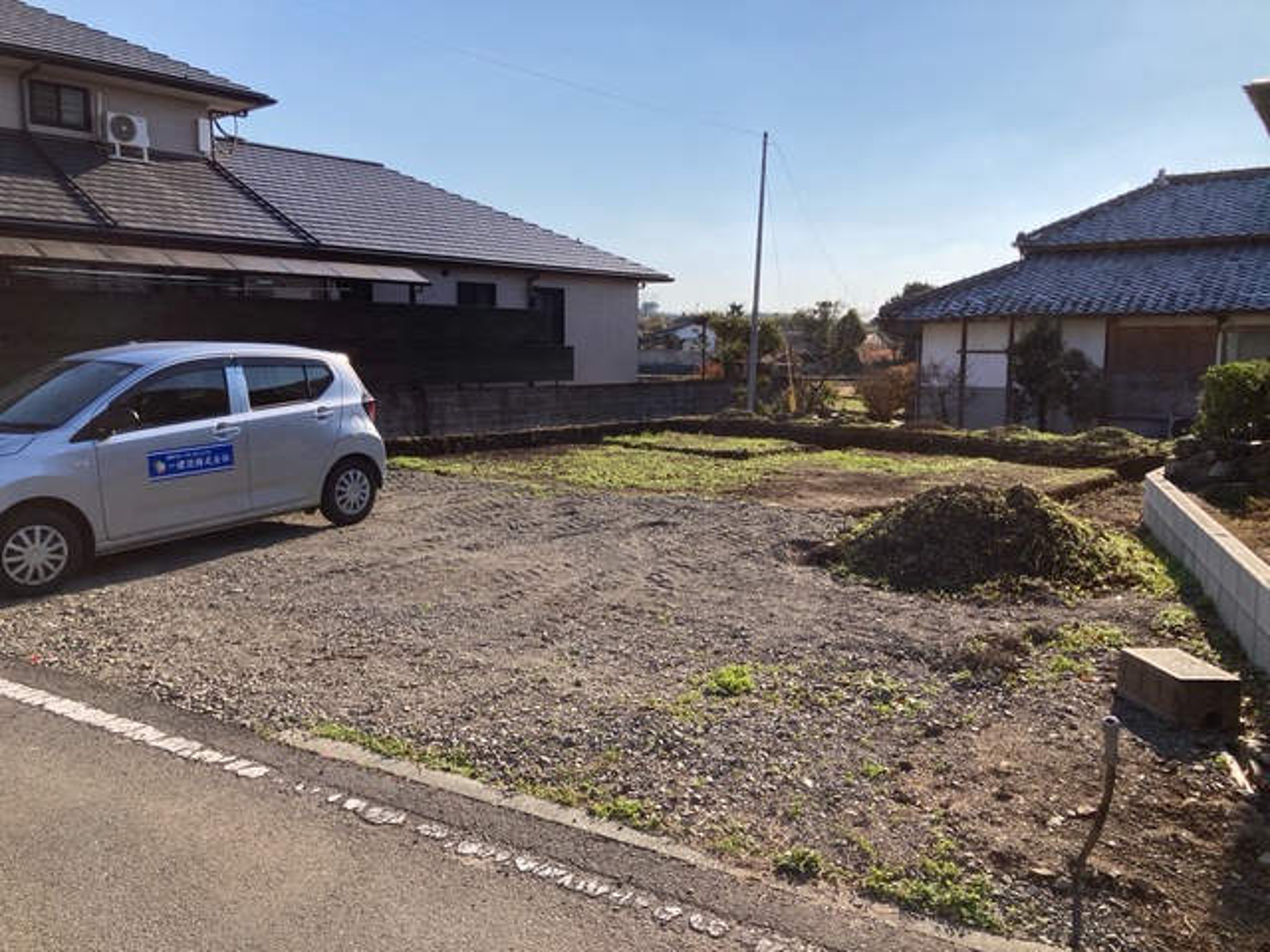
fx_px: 1027
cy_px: 476
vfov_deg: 49.7
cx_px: 635
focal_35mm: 28
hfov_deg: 63.4
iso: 20
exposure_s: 1/3040
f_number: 1.8
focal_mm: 3.99
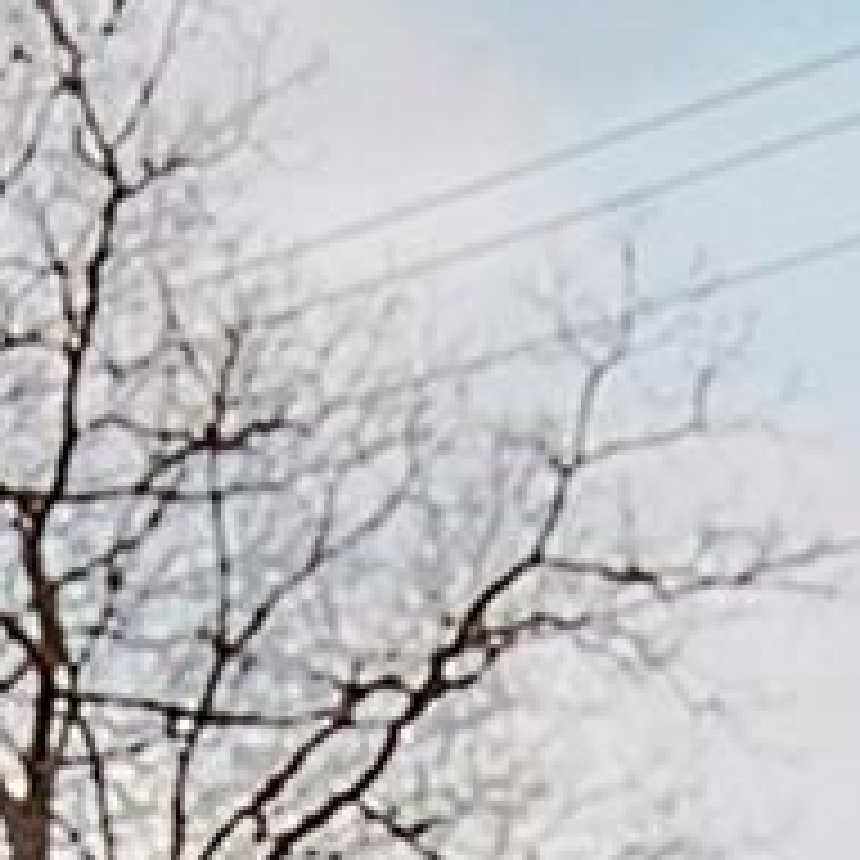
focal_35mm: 164
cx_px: -536
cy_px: 1794
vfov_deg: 9.8
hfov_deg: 10.2
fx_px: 4610
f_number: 14
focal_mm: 12
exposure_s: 1/40
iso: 200
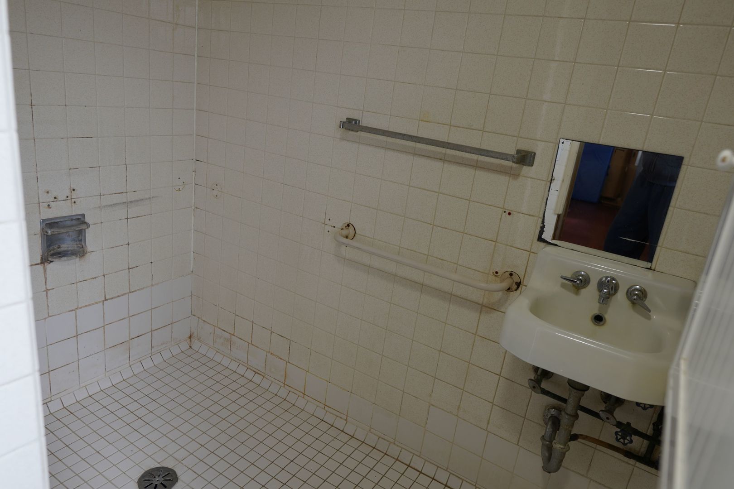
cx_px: 367
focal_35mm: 24
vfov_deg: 53.1
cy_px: 244
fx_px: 489
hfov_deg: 73.7
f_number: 2.8
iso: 100
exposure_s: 1/60
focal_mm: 16
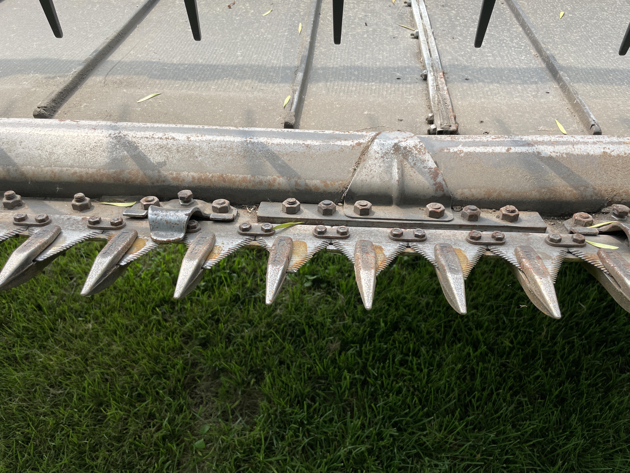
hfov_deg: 67.3
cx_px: 315
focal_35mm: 26
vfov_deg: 53.1
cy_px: 236
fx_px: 473
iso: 32
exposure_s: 1/764
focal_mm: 4.2
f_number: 1.6
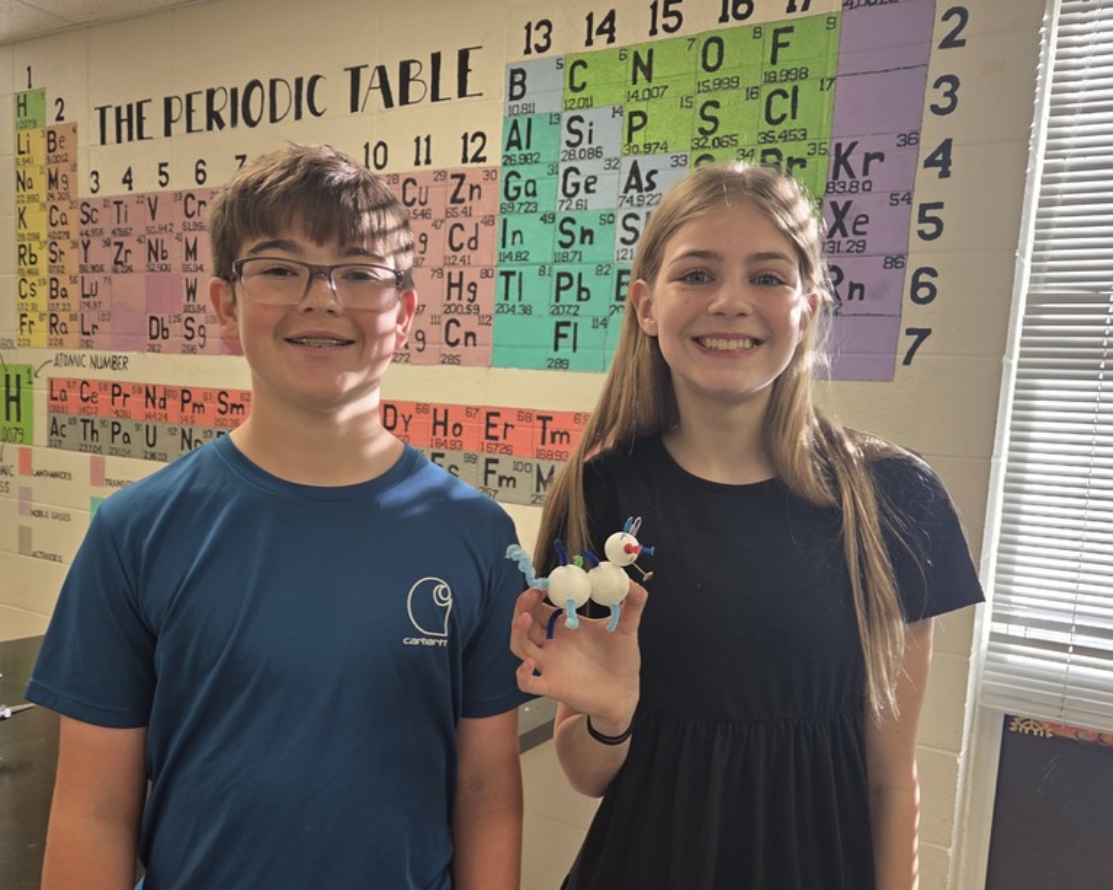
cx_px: 541
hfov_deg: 58.8
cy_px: 524
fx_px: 988
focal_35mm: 30
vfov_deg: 48.3
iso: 25
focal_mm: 5.4
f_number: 1.8
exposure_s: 1/63
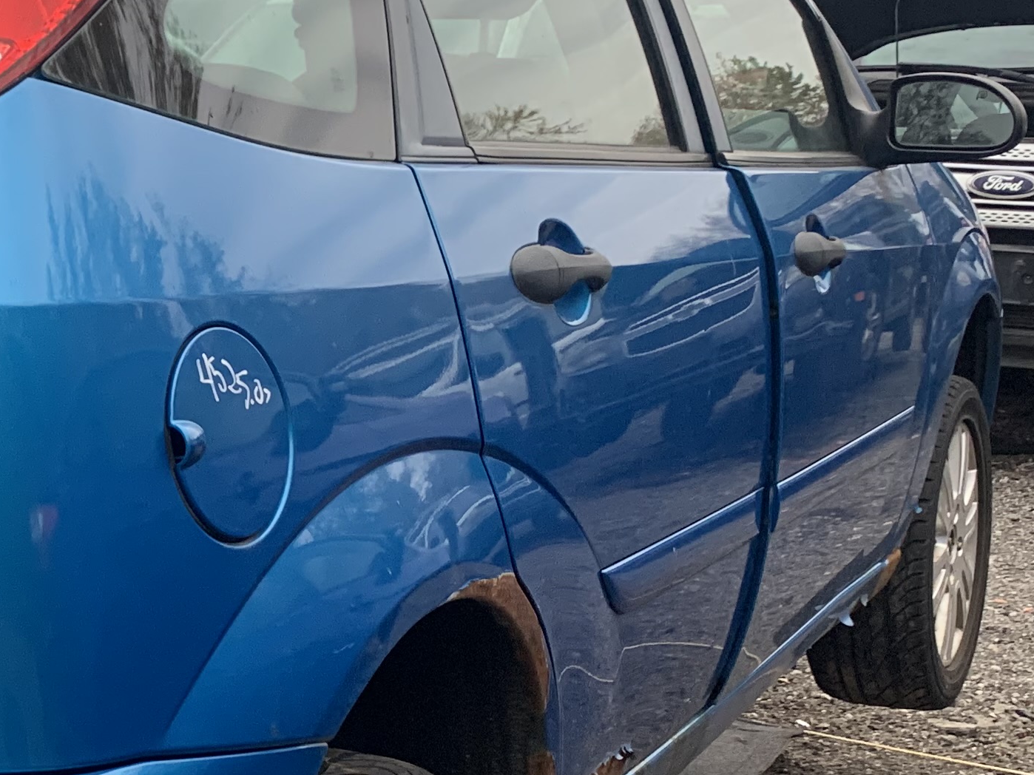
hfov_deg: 24.2
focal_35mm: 75
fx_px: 2240
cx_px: -110
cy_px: 525
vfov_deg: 19.6
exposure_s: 1/111
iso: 100
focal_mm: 4.25
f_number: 1.8
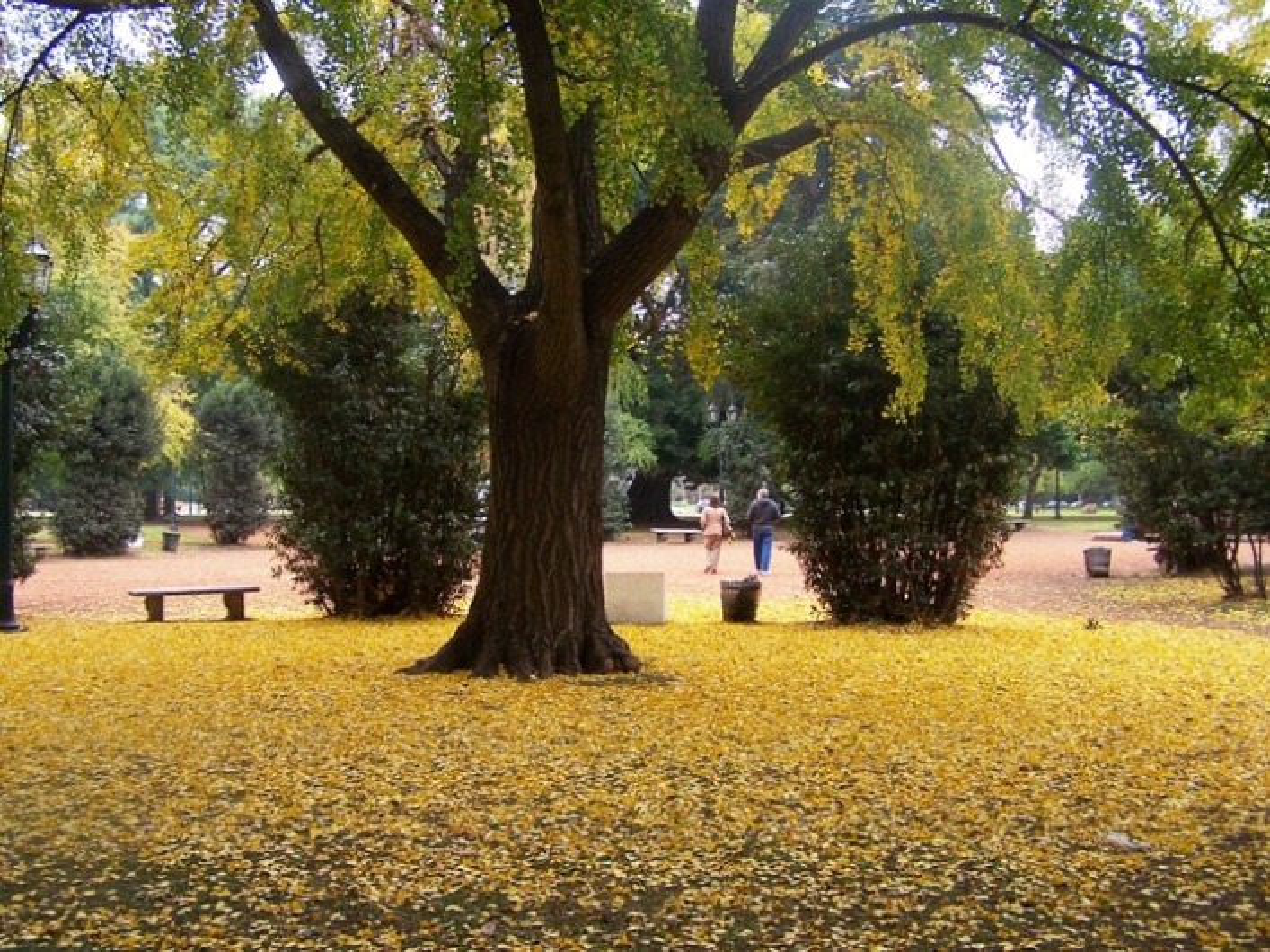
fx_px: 1394
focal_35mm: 38
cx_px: 635
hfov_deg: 49.0
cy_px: 476
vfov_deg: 37.7
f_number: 2.8
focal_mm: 6.3
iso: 100
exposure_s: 1/60
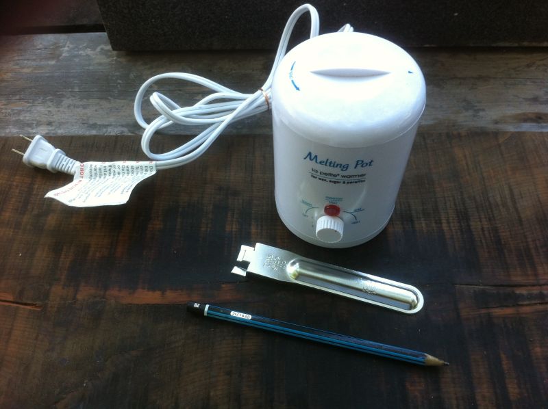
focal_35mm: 35
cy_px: 204
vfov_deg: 40.6
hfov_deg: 52.7
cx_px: 274
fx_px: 553
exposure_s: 1/40
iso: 80
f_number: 2.8
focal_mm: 3.85
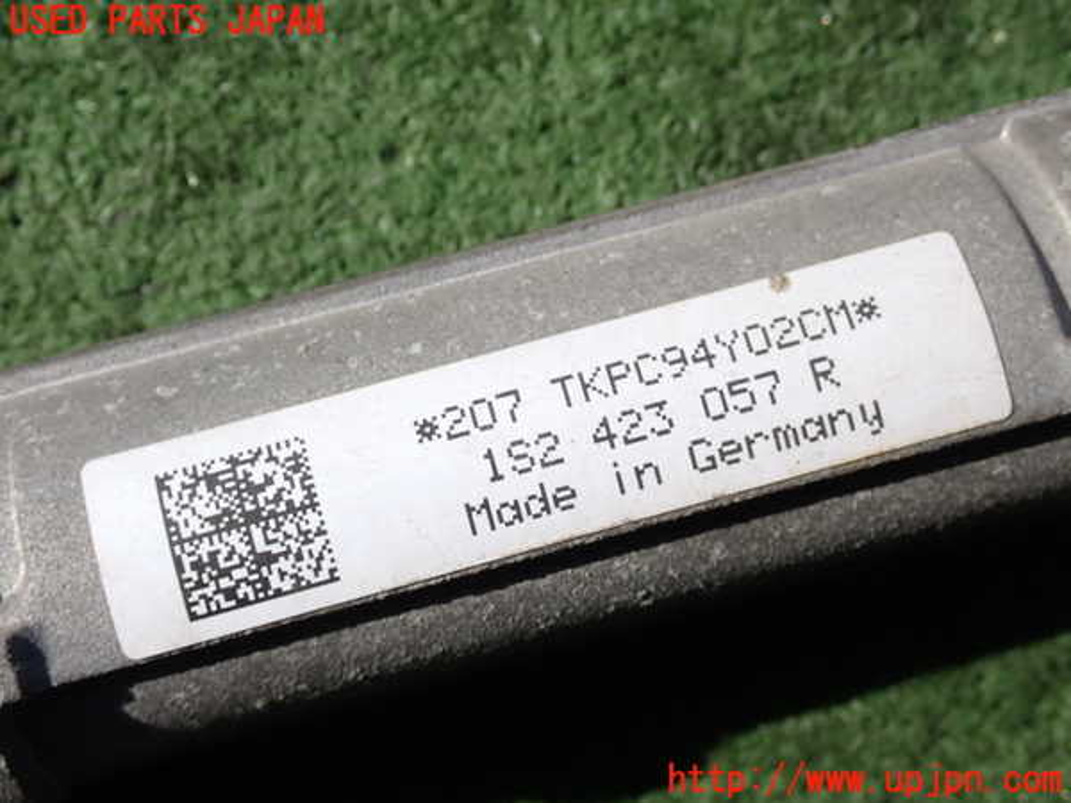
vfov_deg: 27.0
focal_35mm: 54
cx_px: 536
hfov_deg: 35.5
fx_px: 1671
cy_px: 402
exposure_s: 1/640
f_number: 4.5
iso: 100
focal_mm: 9.65
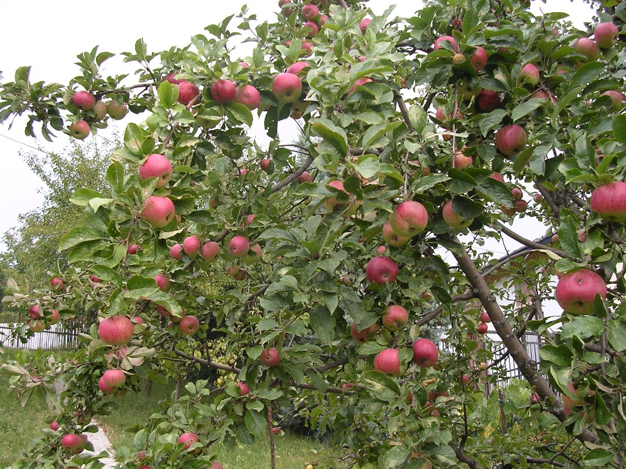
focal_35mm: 38
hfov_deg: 49.0
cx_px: 313
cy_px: 234
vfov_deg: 37.7
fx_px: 687
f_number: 2.8
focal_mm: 5.8
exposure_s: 1/206
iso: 100
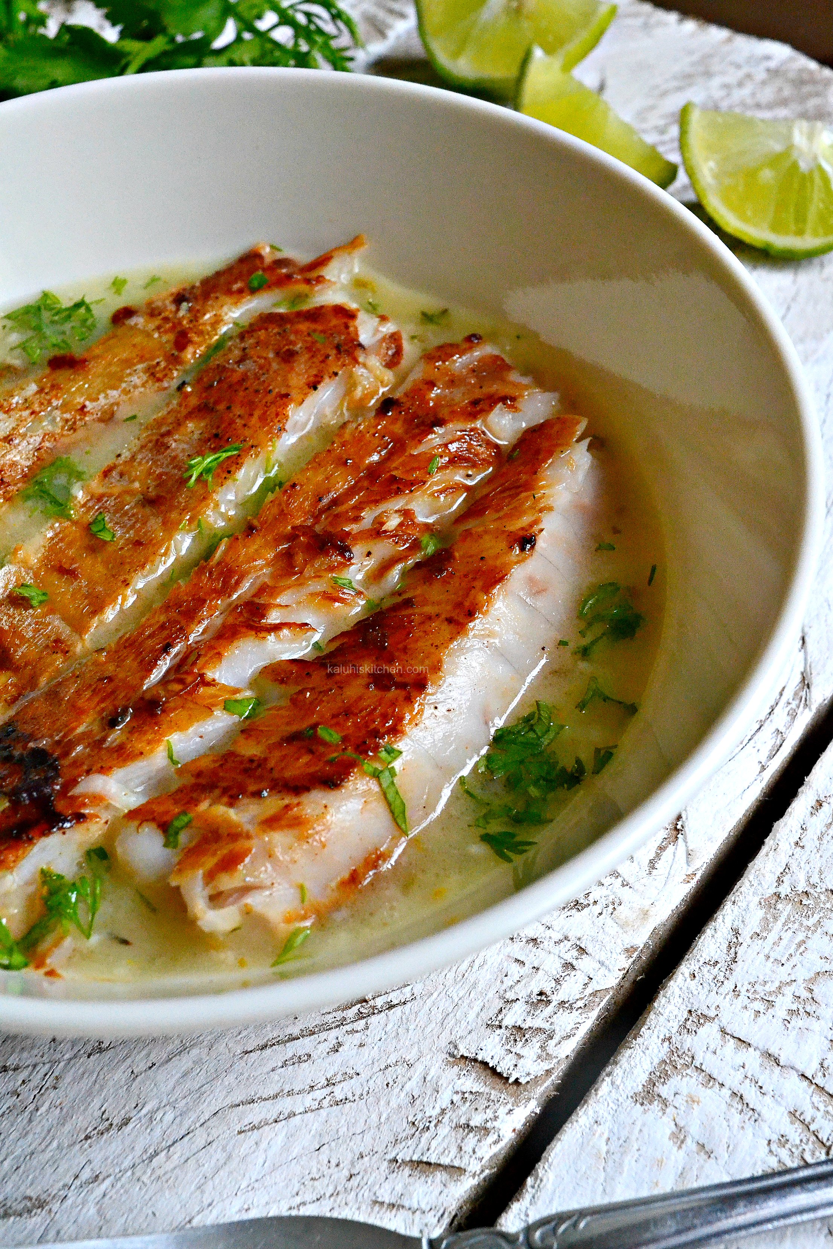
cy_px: 624
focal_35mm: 45
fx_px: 1562
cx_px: 416
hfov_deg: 29.9
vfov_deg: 43.6
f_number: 11
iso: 3200
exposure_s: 1/500
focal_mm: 30
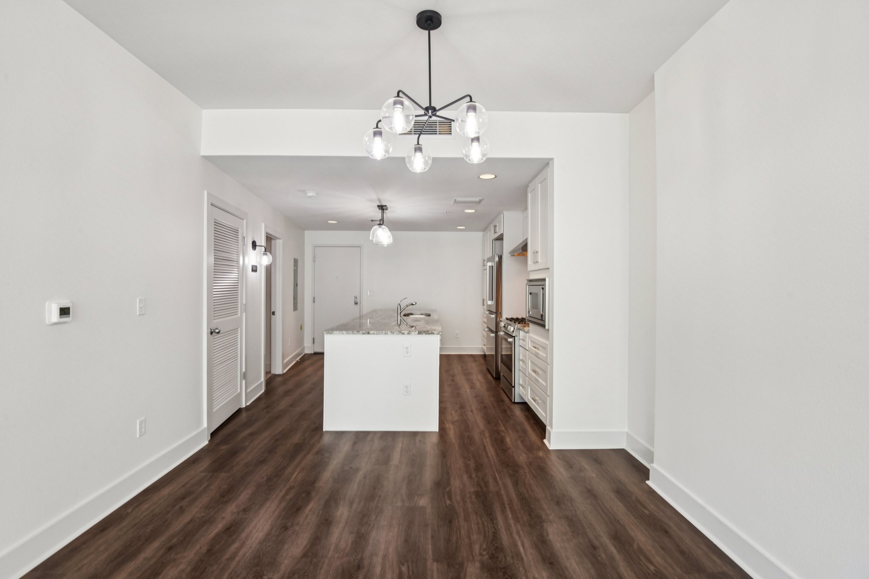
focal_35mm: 16
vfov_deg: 73.7
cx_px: 434
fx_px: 386
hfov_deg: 96.7
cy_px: 290
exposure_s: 1/50
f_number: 8
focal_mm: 16
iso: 400
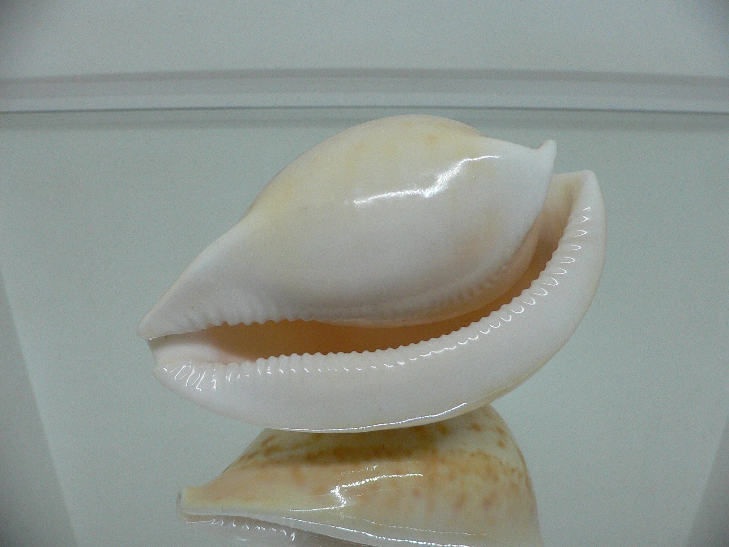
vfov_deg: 40.7
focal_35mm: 35
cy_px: 274
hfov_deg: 52.6
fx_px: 737
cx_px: 364
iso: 200
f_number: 2.8
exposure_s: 1/60
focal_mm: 4.6
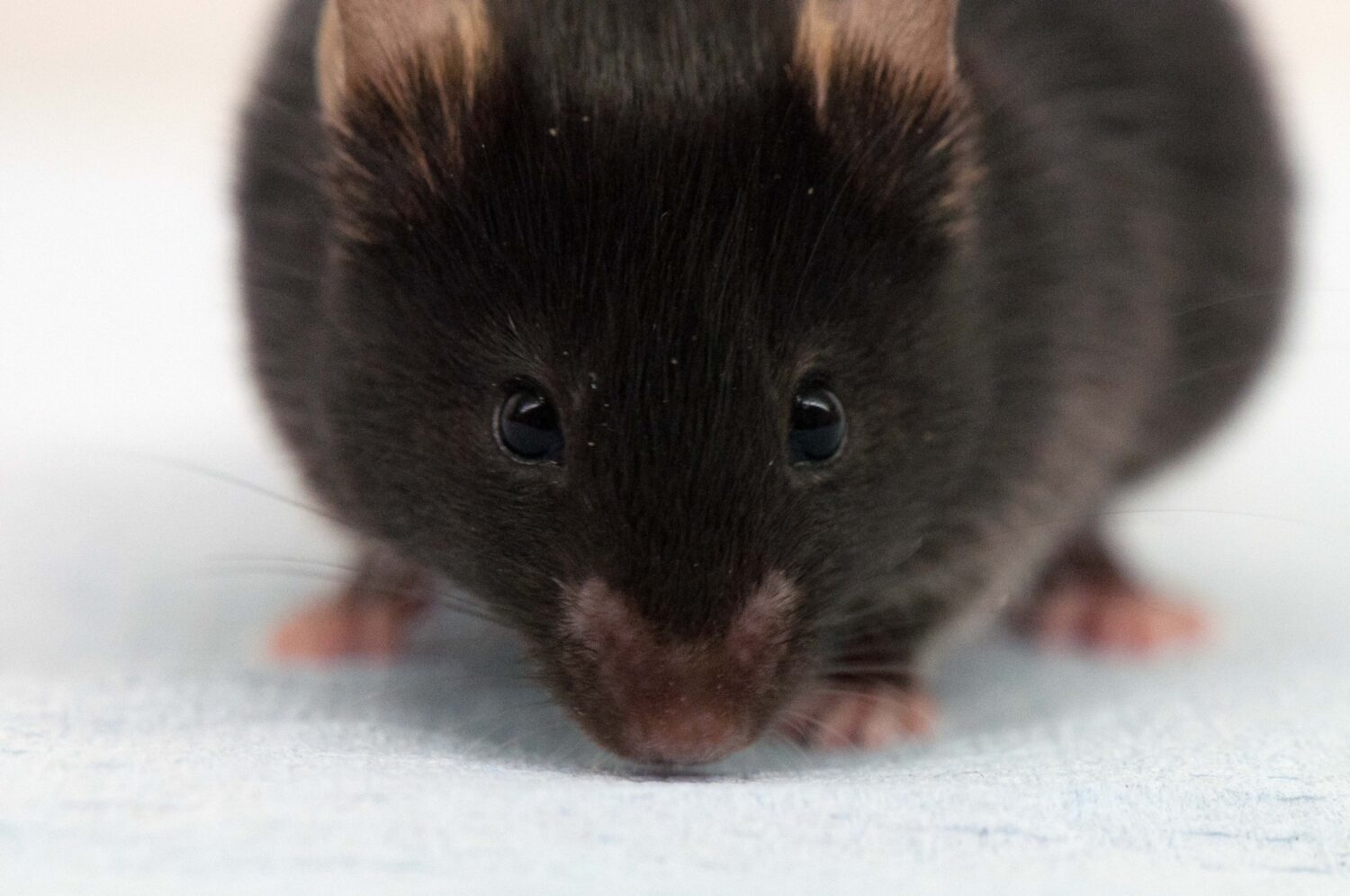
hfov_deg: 16.1
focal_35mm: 128
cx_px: 675
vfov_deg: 10.7
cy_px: 448
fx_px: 4775
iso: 3200
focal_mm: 85
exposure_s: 1/180
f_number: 11
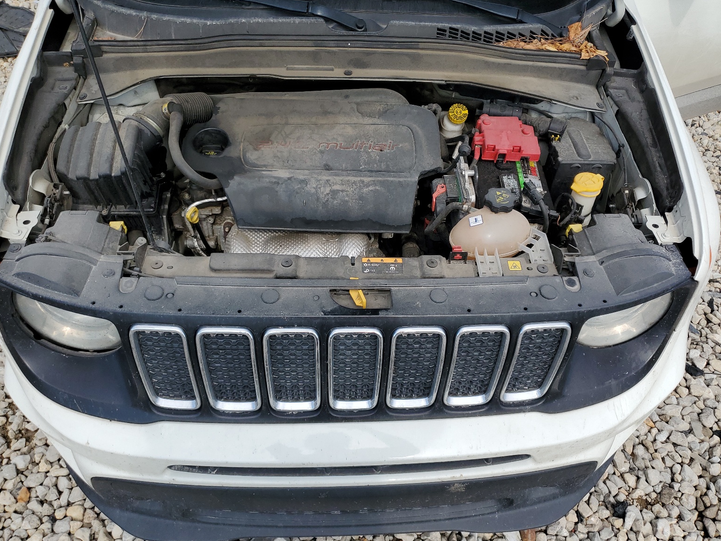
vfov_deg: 51.4
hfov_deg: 65.3
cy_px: 271
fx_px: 562
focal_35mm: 27
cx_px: 347
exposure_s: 1/2000
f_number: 1.5
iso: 50
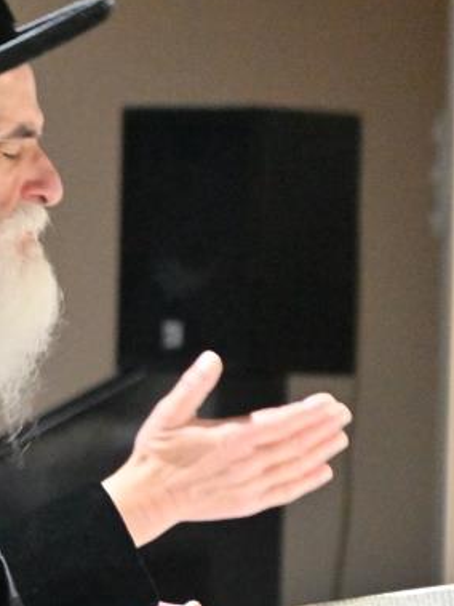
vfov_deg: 4.2
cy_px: 321
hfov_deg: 3.2
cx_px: -29
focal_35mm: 468
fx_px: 8189
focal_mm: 120
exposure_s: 1/100
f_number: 4
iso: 3200
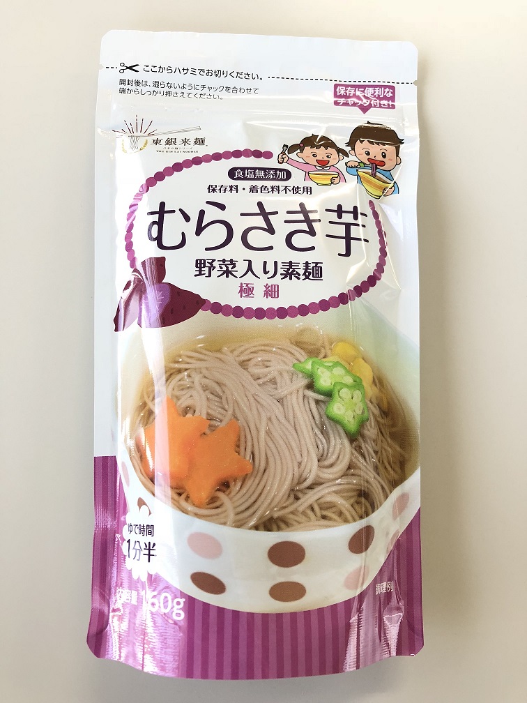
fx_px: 568
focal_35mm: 28
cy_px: 352
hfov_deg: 49.7
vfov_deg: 63.4
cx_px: 264
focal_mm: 3.99
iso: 40
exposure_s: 1/33
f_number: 1.8
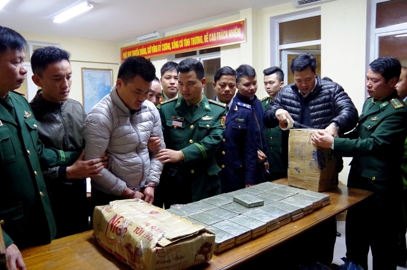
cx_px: 204
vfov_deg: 47.7
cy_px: 135
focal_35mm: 27
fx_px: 305
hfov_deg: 67.5
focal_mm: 18
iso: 3200
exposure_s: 1/40
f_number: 5
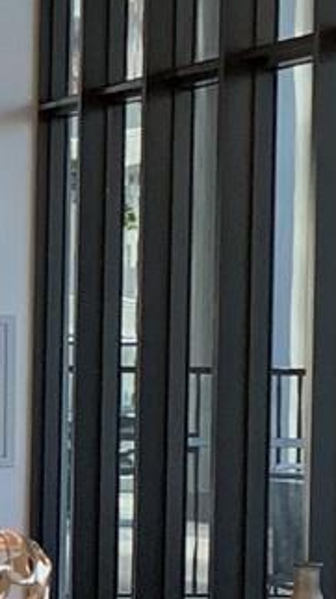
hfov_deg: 4.3
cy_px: 363
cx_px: 353
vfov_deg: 7.7
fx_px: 4464
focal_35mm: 281
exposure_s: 1/60
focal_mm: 6
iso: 80
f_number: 2.4
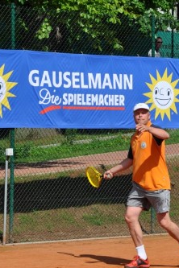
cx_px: 141
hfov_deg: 7.3
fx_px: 1410
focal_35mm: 189
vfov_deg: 10.9
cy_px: 112
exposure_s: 1/500
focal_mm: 70
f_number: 11
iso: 200
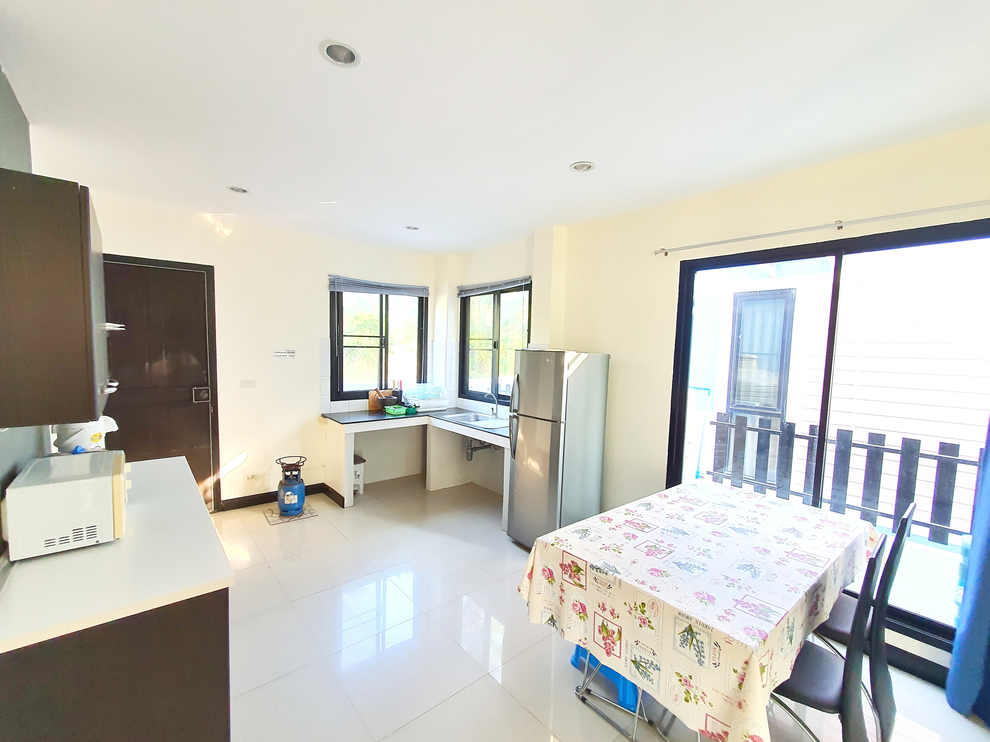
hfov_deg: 102.0
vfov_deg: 85.7
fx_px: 400
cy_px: 378
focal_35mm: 14
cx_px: 483
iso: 125
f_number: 2.2
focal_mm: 1.8
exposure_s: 1/50
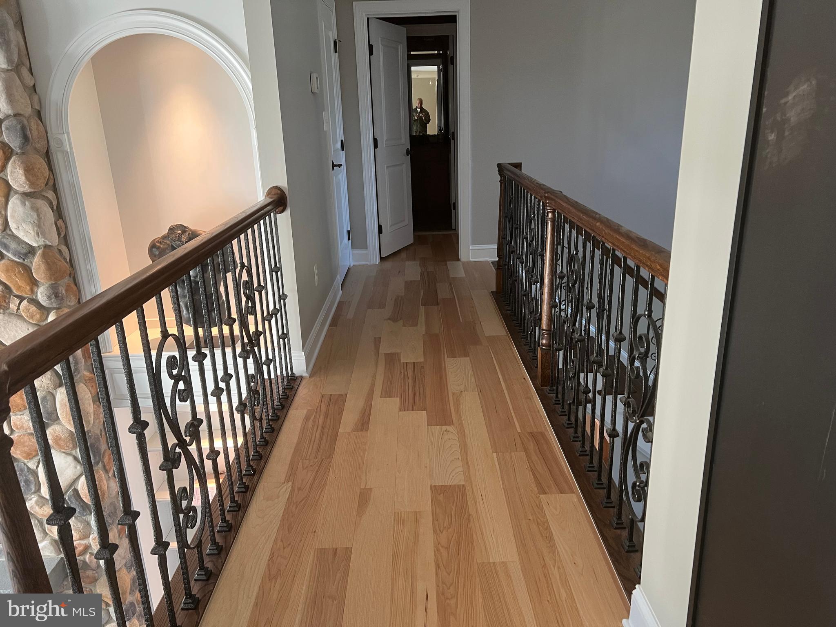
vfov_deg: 53.1
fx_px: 628
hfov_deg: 67.3
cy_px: 314
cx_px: 418
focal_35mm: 26
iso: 160
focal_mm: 5.7
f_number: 1.5
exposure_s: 1/60
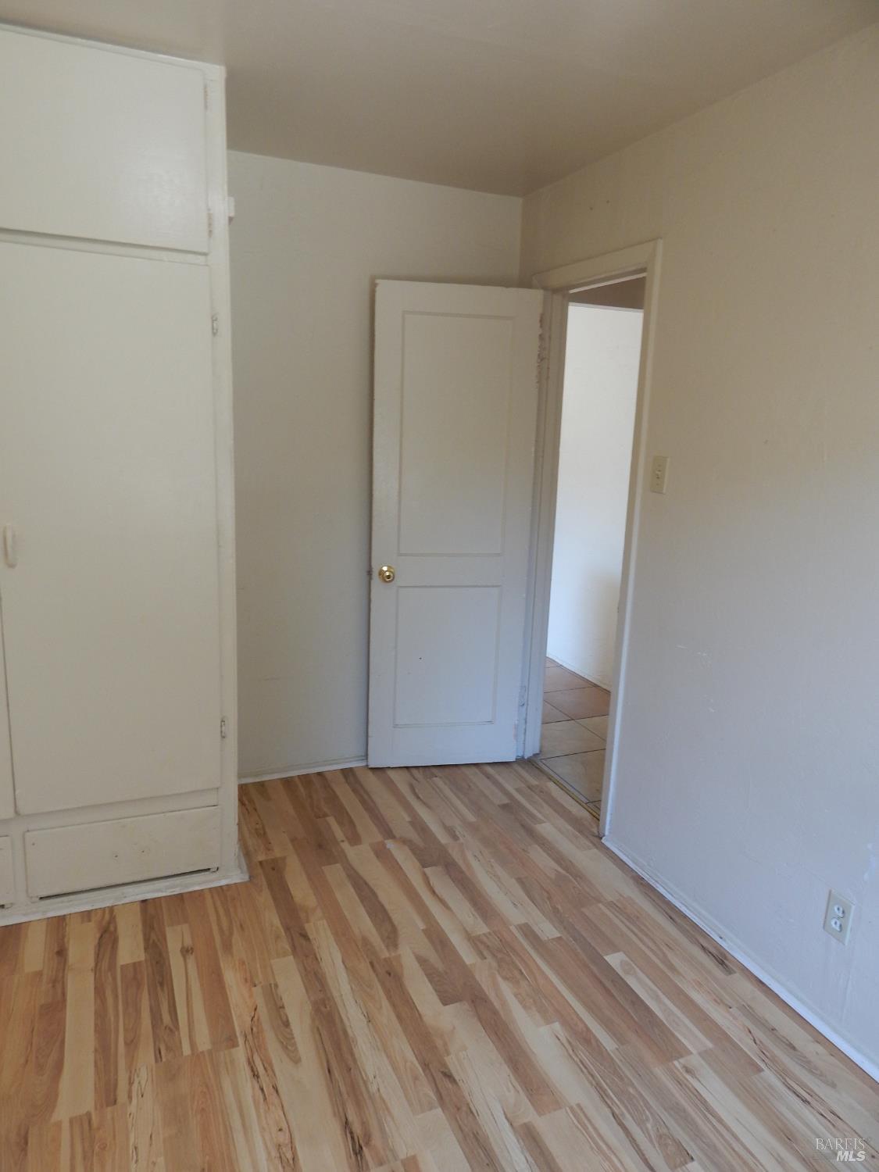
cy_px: 586
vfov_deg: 76.4
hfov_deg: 61.1
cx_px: 440
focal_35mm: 22
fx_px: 745
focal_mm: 4
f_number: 3
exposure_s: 1/30
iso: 160
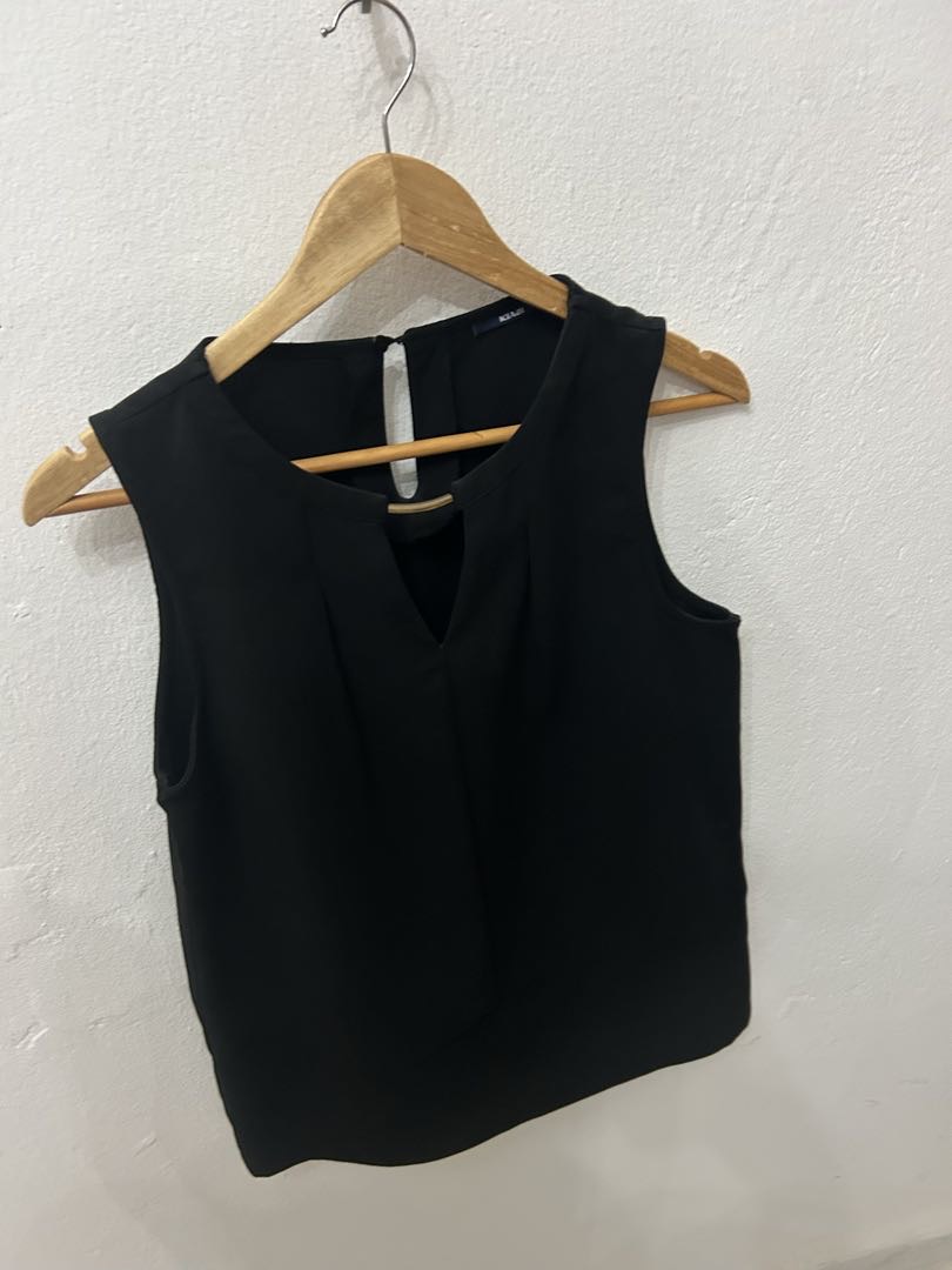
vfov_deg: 67.3
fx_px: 953
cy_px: 635
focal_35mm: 26
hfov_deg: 53.1
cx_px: 476
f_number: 1.5
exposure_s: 1/50
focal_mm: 5.7
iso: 500
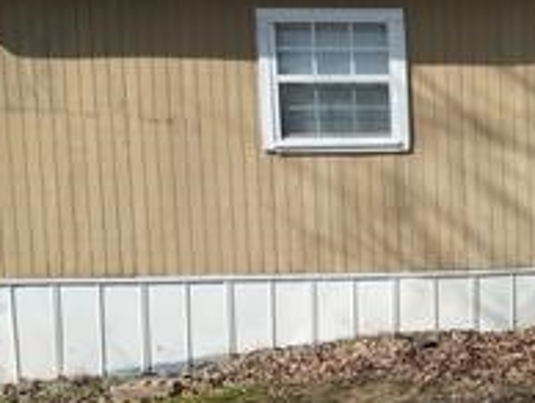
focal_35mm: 79
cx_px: 665
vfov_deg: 18.7
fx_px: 1222
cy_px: 251
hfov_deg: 22.5
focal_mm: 6.72
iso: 200
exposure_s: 1/2500
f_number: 1.7
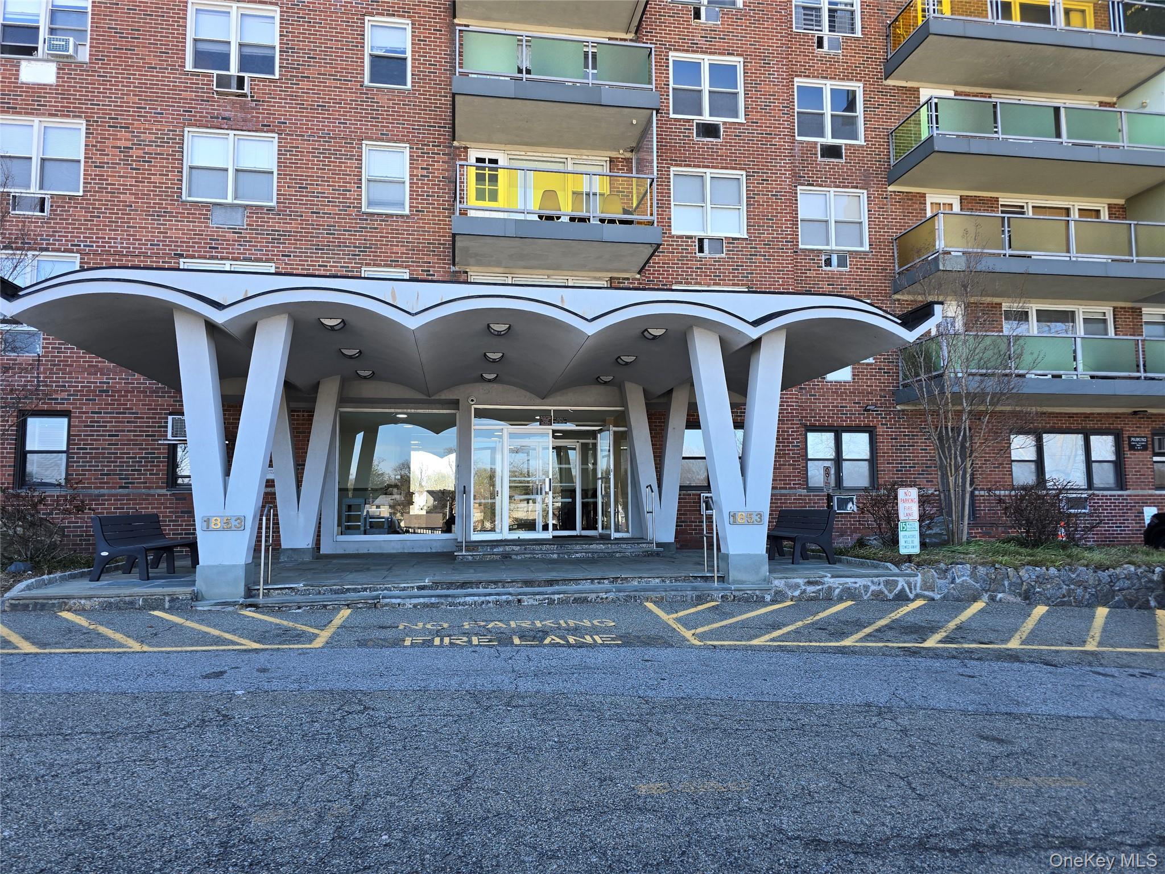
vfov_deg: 58.9
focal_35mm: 23
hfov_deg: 73.9
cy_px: 437
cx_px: 582
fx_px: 774
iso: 16
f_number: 1.7
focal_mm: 6.3
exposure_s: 1/120
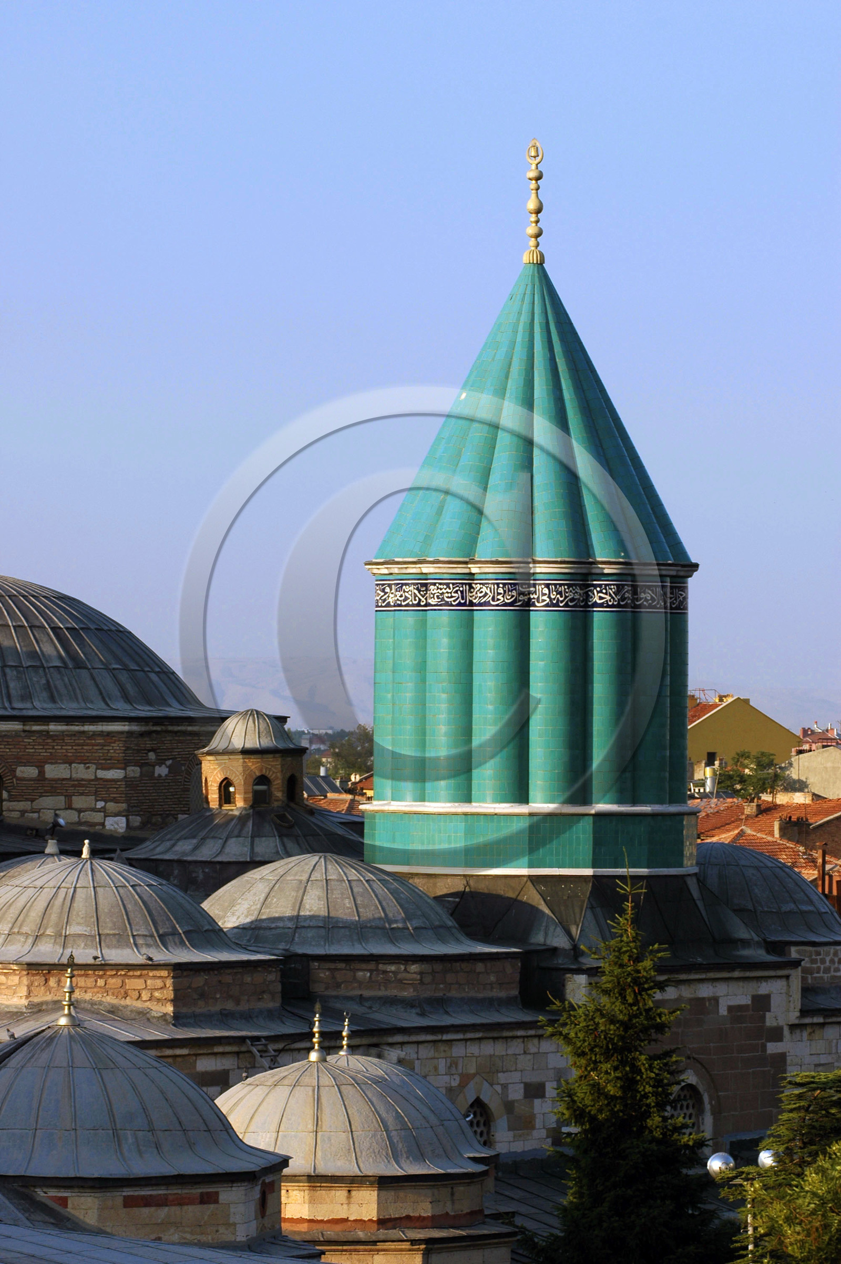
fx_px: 7108
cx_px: 420
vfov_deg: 10.2
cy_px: 632
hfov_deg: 6.8
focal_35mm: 202
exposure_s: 1/200
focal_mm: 135
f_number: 8
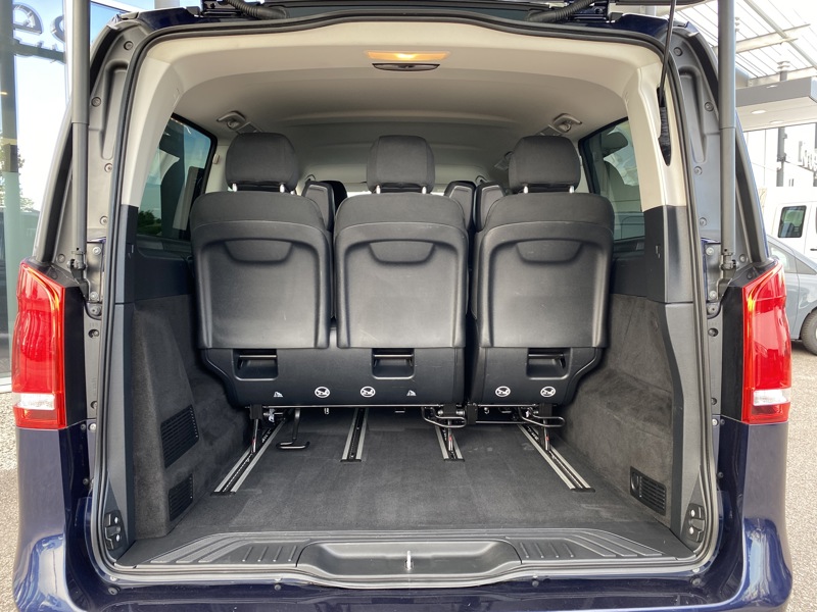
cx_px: 408
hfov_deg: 67.3
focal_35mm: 26
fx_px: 614
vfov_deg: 53.1
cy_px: 306
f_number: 1.8
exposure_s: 1/112
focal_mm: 4.25
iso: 125
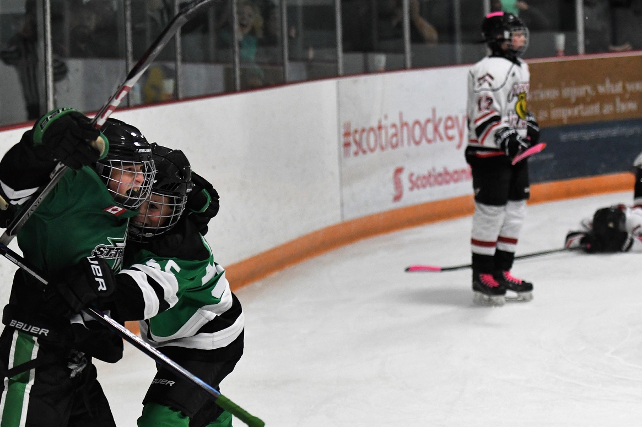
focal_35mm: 118
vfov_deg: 11.6
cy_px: 199
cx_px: 338
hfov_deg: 17.4
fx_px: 2104
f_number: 2.8
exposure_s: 1/1000
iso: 2500
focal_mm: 70
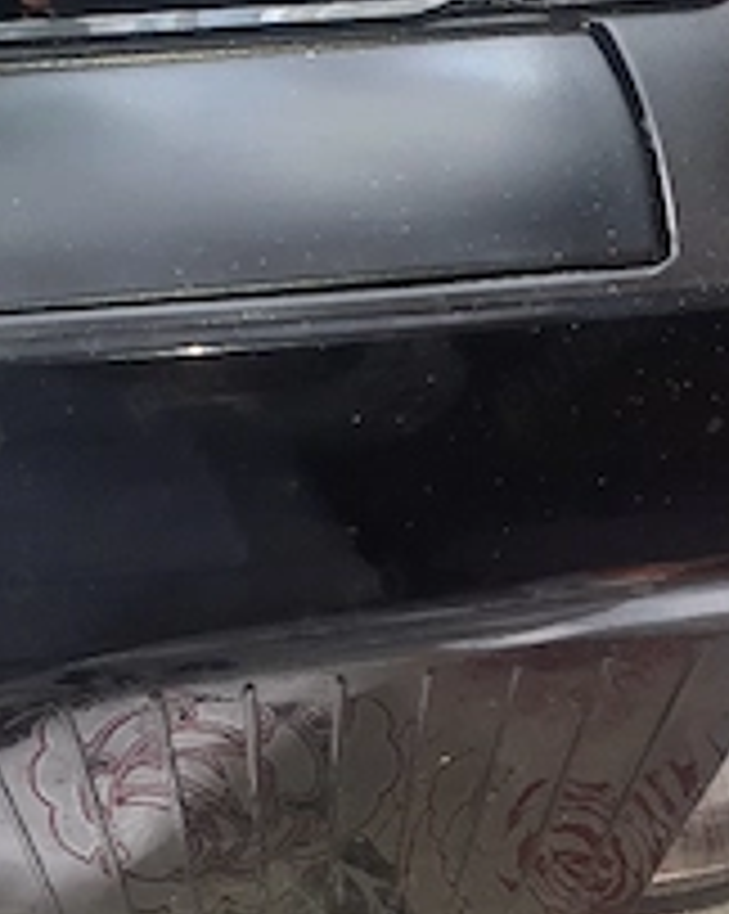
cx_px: 310
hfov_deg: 29.1
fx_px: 1405
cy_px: 711
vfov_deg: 35.1
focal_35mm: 52
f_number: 1.9
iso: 50
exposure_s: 1/100
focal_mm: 3.6
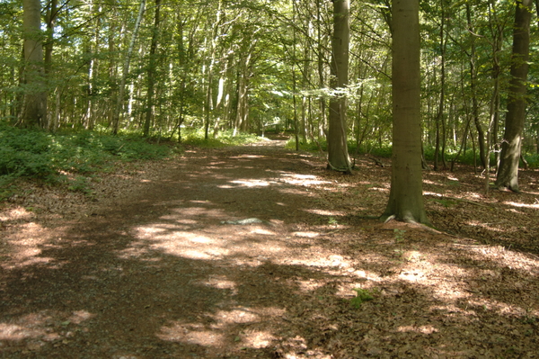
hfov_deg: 53.2
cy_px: 180
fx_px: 539
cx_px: 270
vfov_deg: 36.8
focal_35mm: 36
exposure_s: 1/40
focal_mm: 24
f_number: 3.5
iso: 400
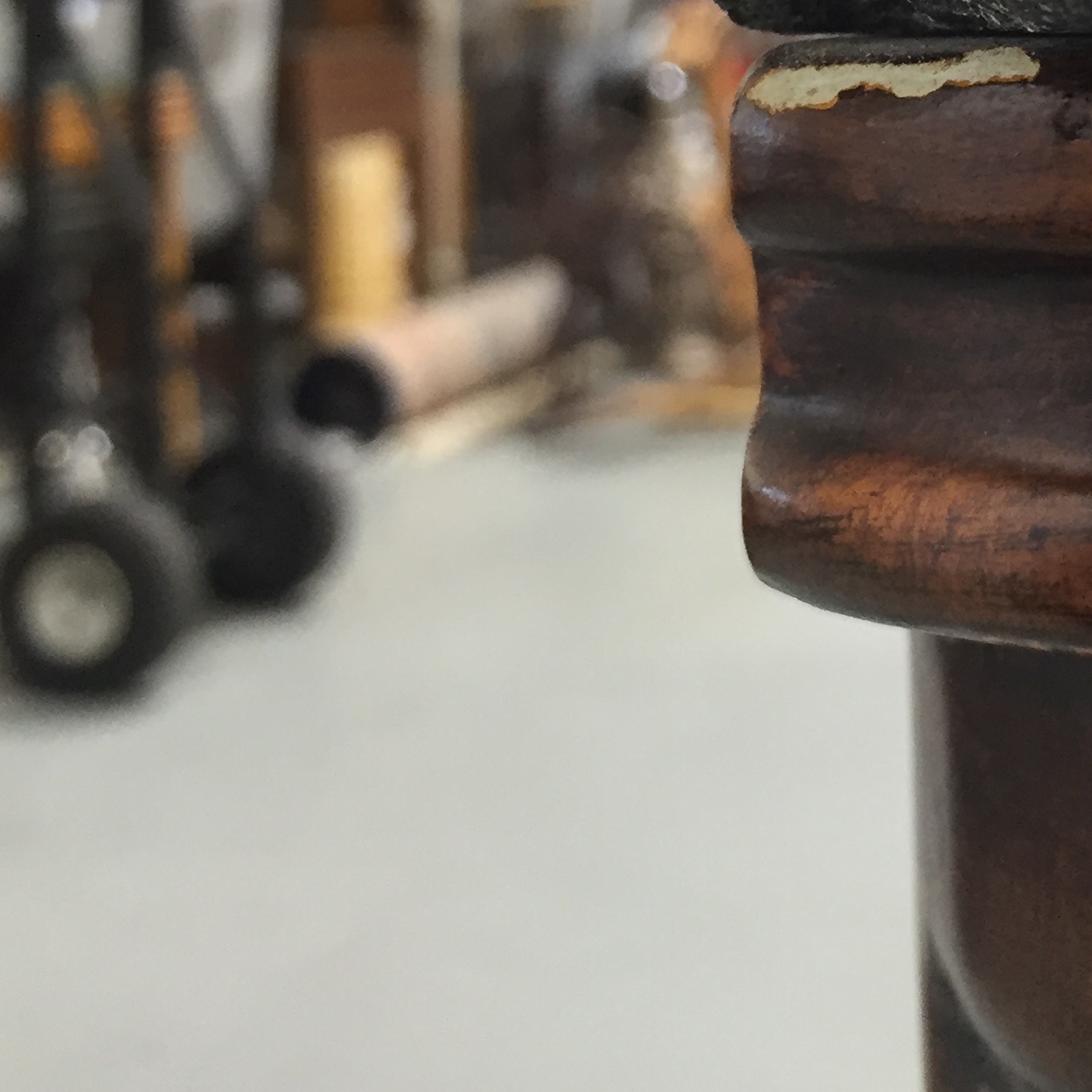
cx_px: 1033
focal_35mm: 67
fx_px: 2391
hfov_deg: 24.8
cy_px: -73
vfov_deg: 24.2
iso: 100
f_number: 2.2
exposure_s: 1/30
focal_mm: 4.15
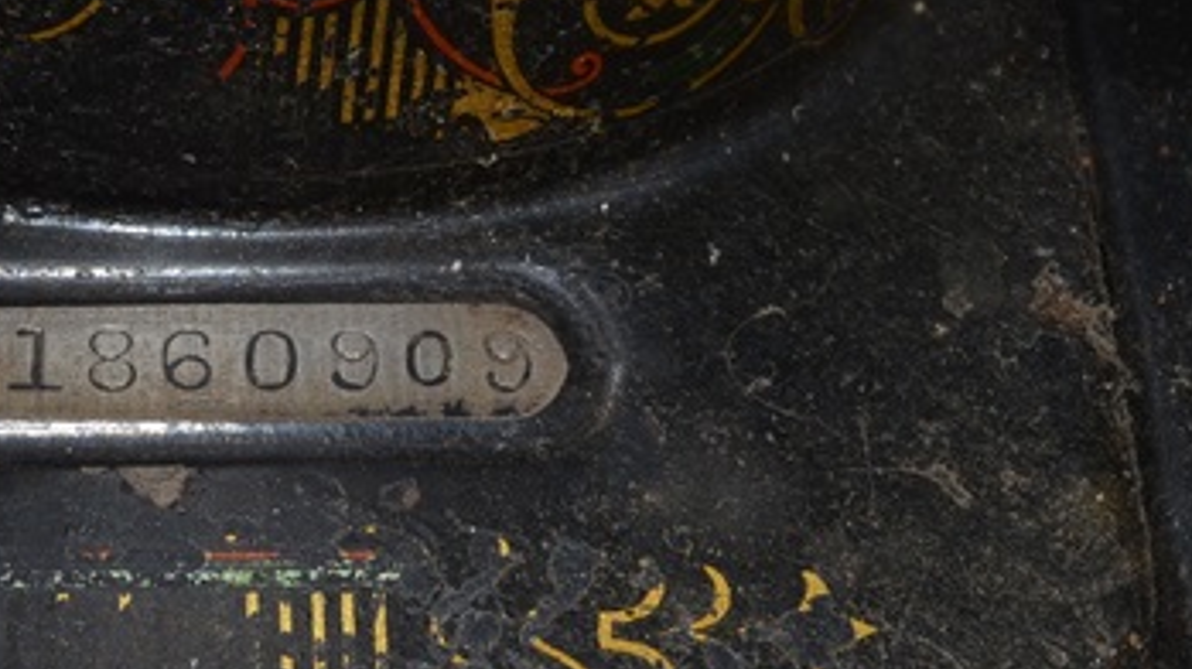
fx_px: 3412
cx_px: 290
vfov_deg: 11.2
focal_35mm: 108
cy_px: 408
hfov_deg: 19.7
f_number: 8
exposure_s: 1/60
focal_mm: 24
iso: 100
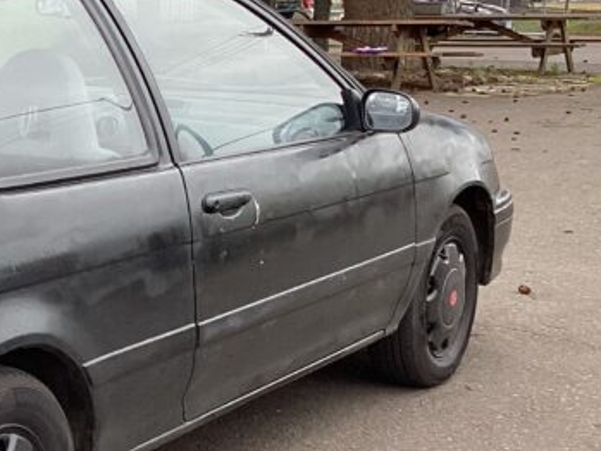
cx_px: -122
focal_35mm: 91
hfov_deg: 20.2
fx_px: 1580
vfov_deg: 16.2
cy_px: 258
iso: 64
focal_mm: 3.3
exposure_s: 1/120
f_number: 2.4
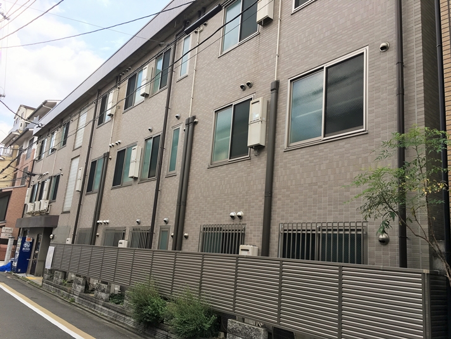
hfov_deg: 61.7
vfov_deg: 48.2
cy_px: 170
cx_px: 226
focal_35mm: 29
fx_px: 378
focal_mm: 4.15
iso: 25
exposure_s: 1/527
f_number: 2.2
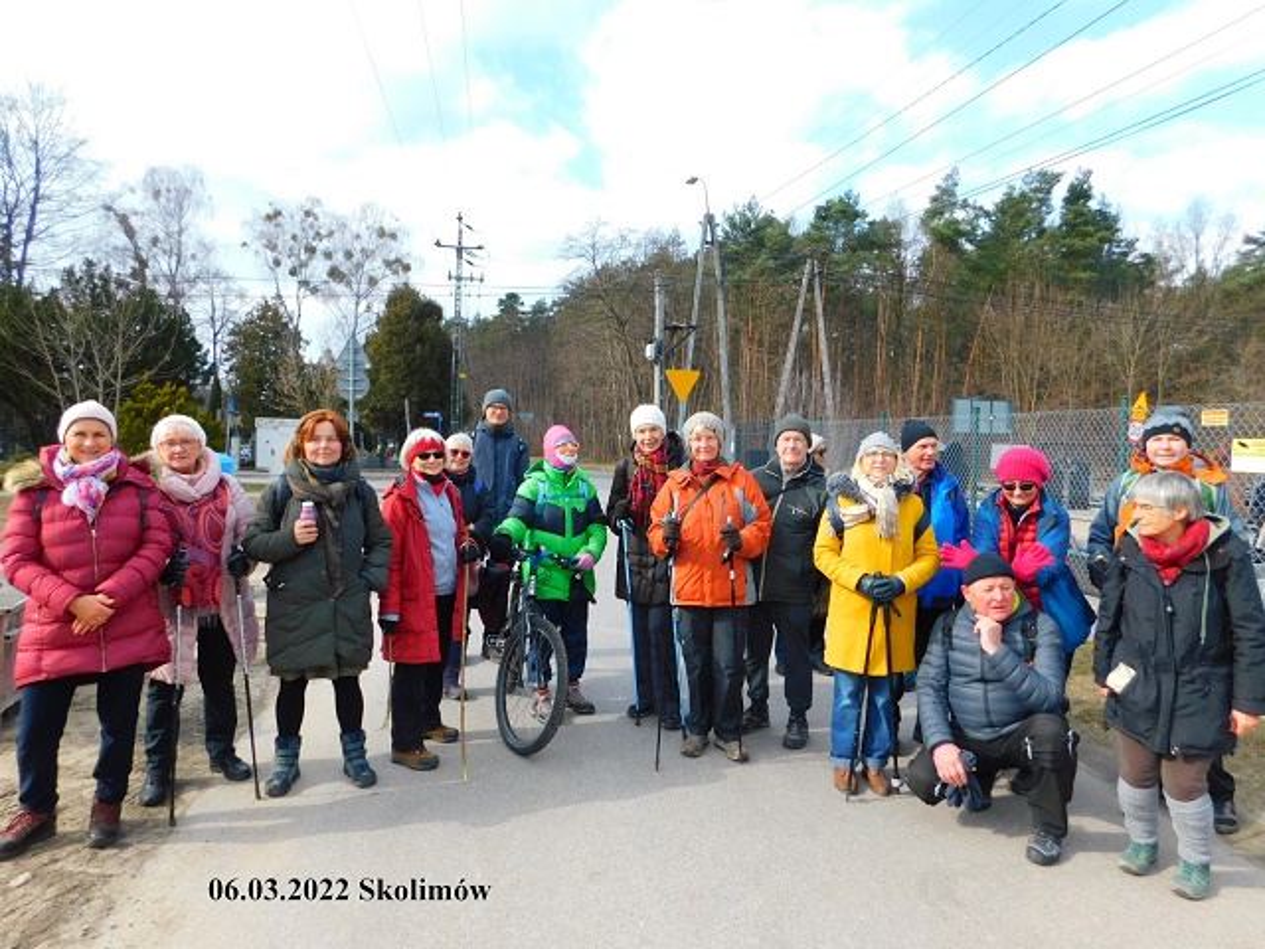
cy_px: 474
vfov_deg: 58.9
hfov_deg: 73.9
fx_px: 841
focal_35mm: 23
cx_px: 632
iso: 125
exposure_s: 1/640
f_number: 3
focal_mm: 4
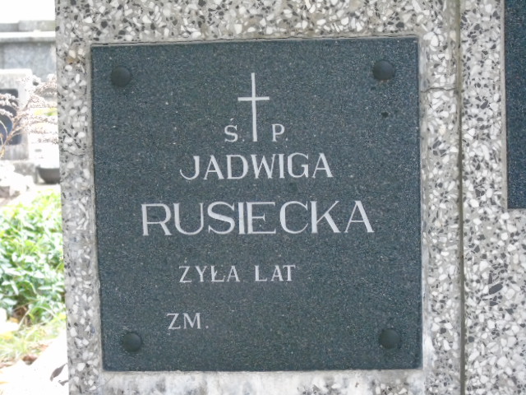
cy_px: 198
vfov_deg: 10.4
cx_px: 263
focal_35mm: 142
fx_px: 2158
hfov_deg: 13.9
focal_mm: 25
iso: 800
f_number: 4.7
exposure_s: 1/60
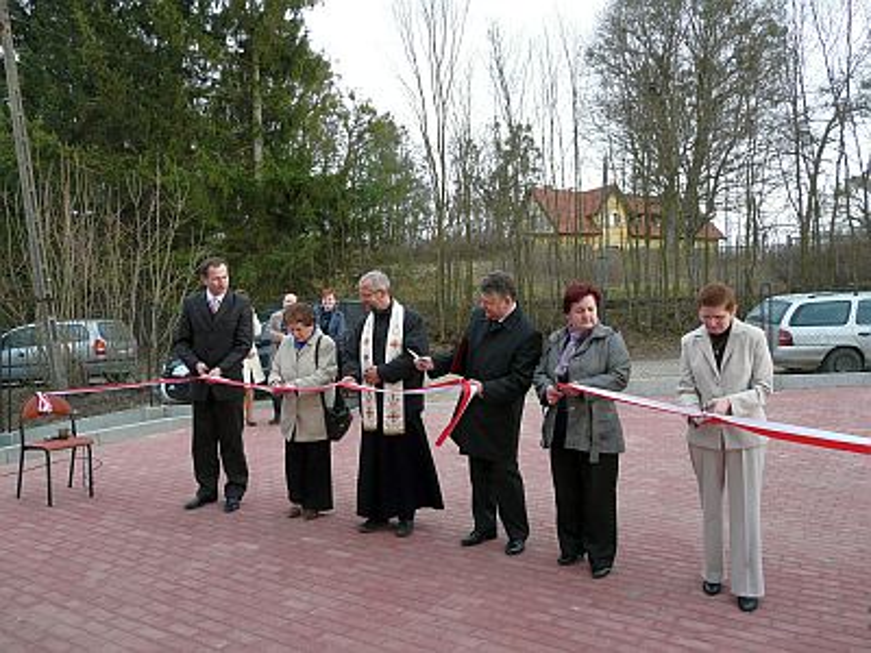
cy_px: 326
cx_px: 436
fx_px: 705
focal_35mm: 28
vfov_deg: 49.7
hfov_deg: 63.4
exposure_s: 1/100
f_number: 2.8
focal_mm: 4.6
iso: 100
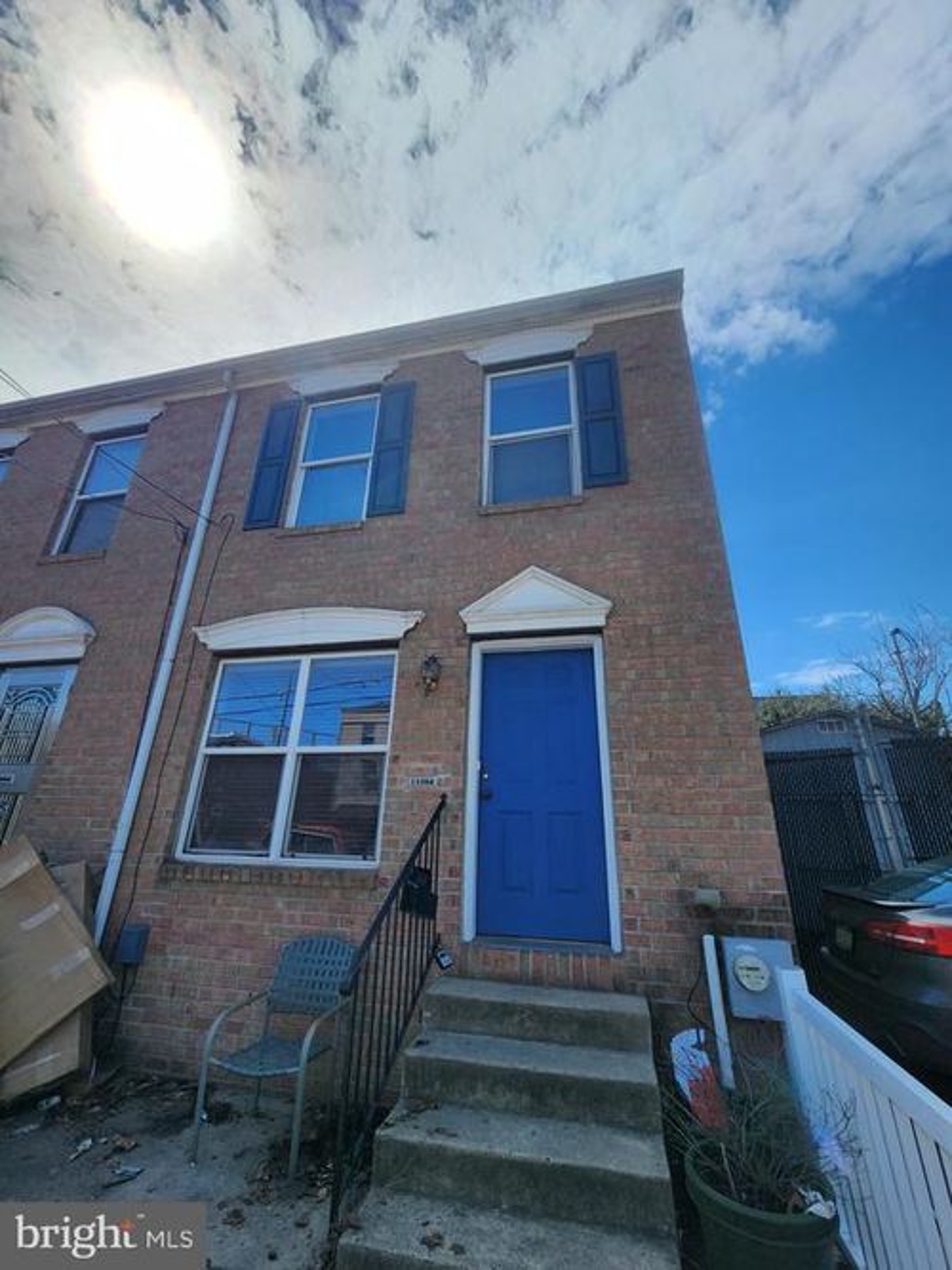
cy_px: 635
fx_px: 477
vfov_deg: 106.2
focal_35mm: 13
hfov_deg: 89.9
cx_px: 476
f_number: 2.2
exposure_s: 1/2198
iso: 50
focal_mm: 2.2
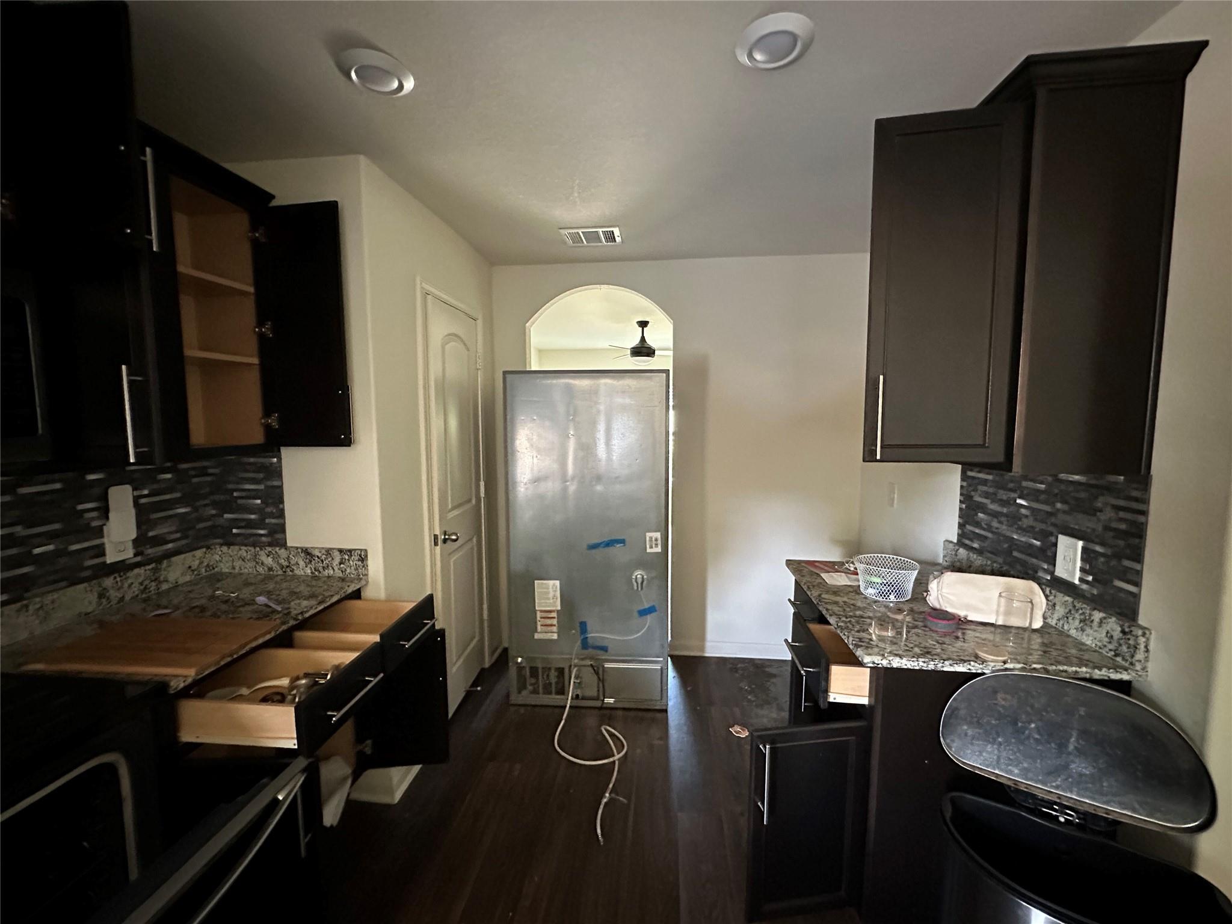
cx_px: 616
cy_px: 462
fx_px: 498
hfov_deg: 102.1
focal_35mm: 14
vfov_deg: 85.7
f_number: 2.2
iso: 1250
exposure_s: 1/60
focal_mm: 2.22
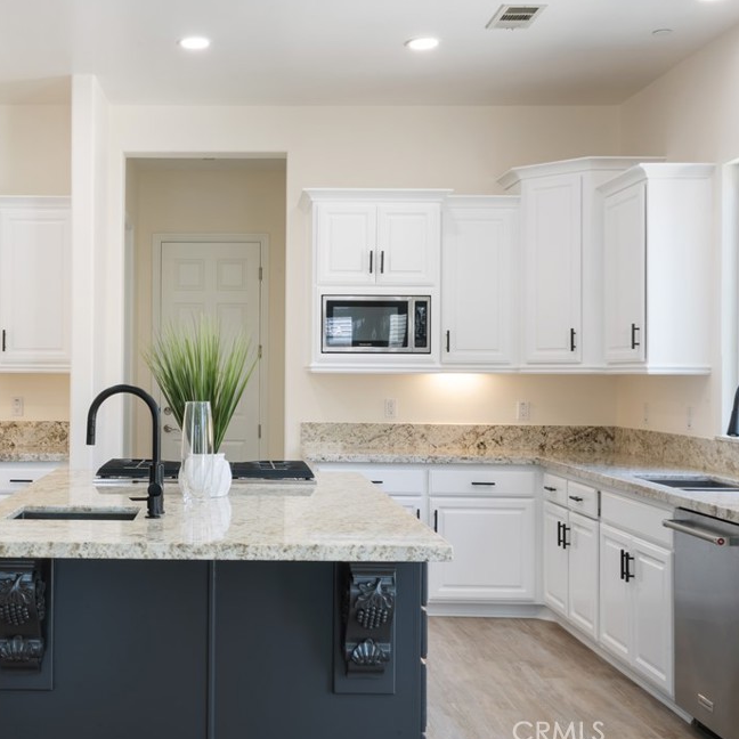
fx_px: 1135
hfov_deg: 35.5
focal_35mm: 47
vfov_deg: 36.1
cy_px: 359
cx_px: 211
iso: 100
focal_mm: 35
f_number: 22
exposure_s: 5
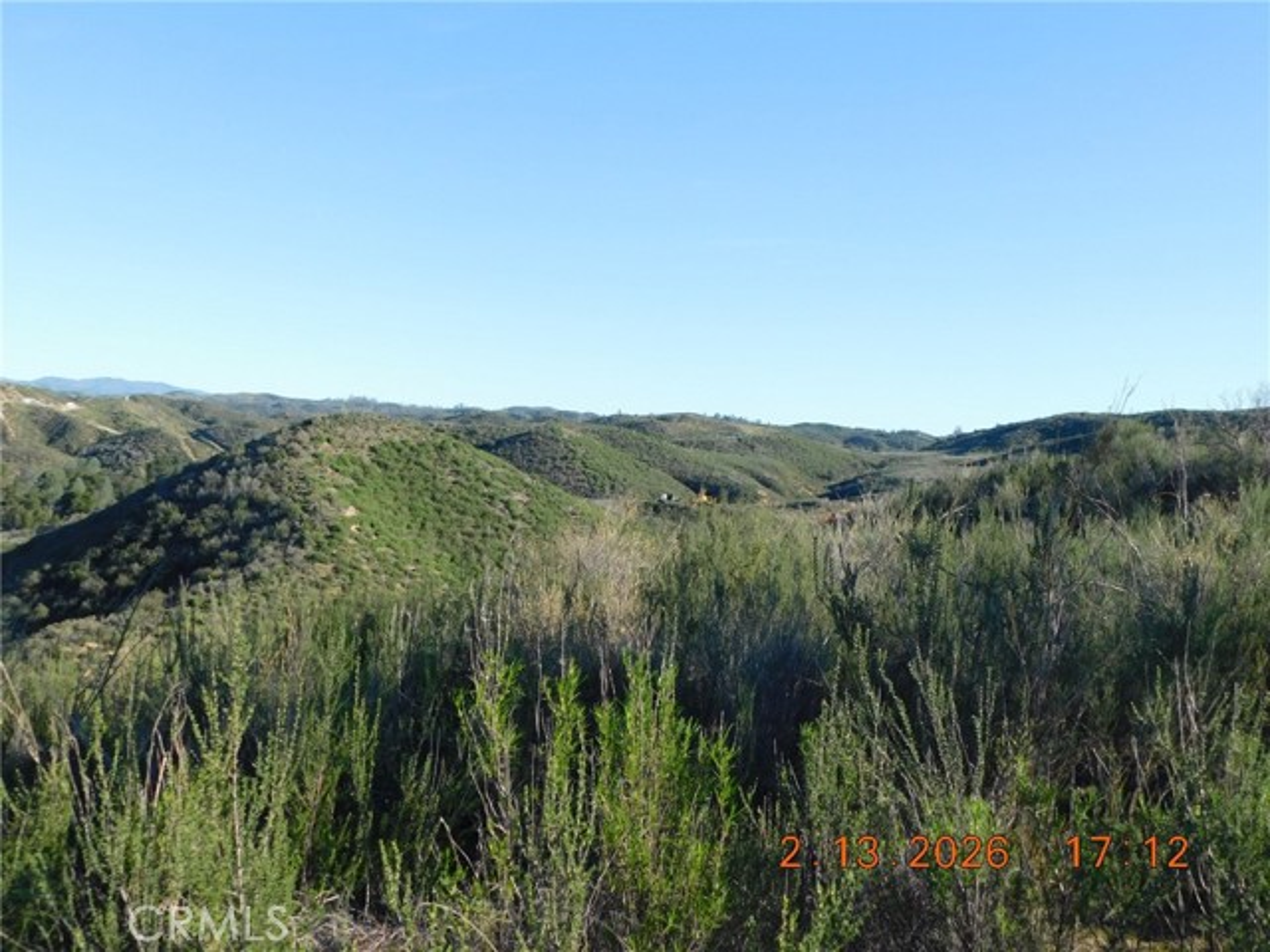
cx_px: 635
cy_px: 476
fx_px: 1321
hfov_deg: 51.4
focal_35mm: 36
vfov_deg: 39.7
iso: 125
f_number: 3.5
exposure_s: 1/640
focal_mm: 6.3
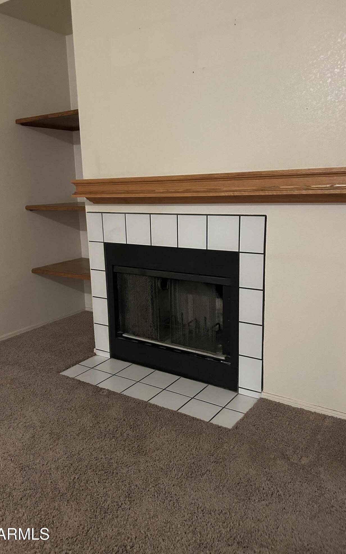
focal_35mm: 28
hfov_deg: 44.5
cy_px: 279
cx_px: 166
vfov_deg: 66.5
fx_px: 423
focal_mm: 5.7
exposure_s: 1/30
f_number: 1.5
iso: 500
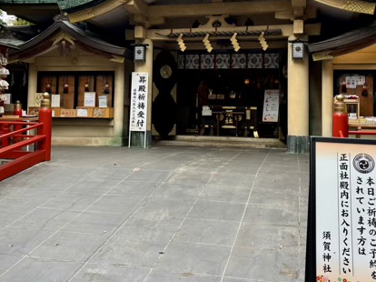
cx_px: 170
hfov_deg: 42.9
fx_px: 478
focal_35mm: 44
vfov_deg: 32.5
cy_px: 86
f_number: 1.6
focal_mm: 5.96
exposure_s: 1/666
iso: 50
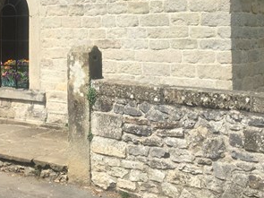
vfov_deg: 22.5
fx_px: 480
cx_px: 78
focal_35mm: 63
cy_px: 4
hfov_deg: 30.4
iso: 32
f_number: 2.2
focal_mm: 4.15
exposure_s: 1/1883
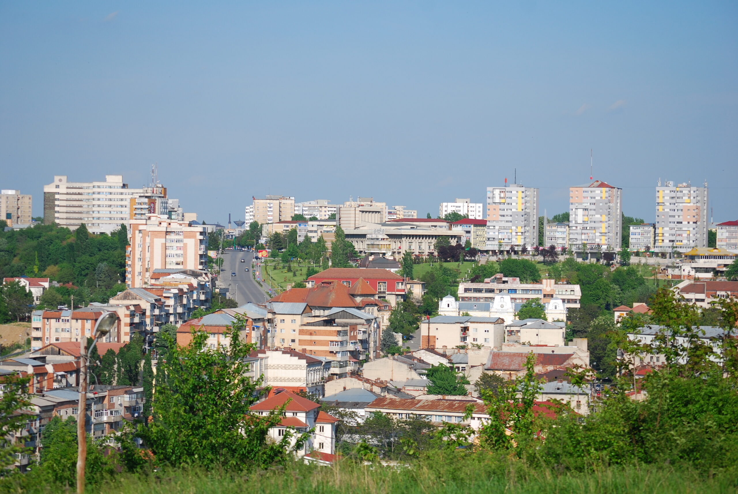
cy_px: 247
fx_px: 2155
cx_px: 369
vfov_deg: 13.1
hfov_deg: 19.4
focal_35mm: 105
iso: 100
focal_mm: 70
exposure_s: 1/640
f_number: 5.6
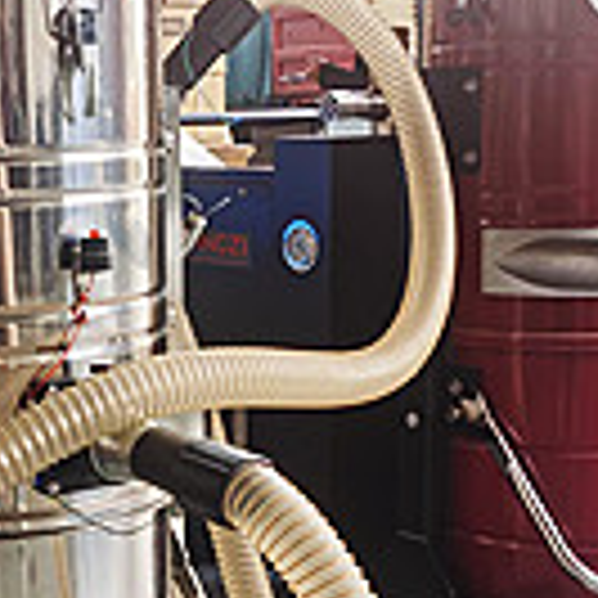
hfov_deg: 23.6
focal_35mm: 72
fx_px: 1407
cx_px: 103
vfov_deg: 23.9
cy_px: 391
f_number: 1.6
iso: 50
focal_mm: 5.56
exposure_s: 1/435
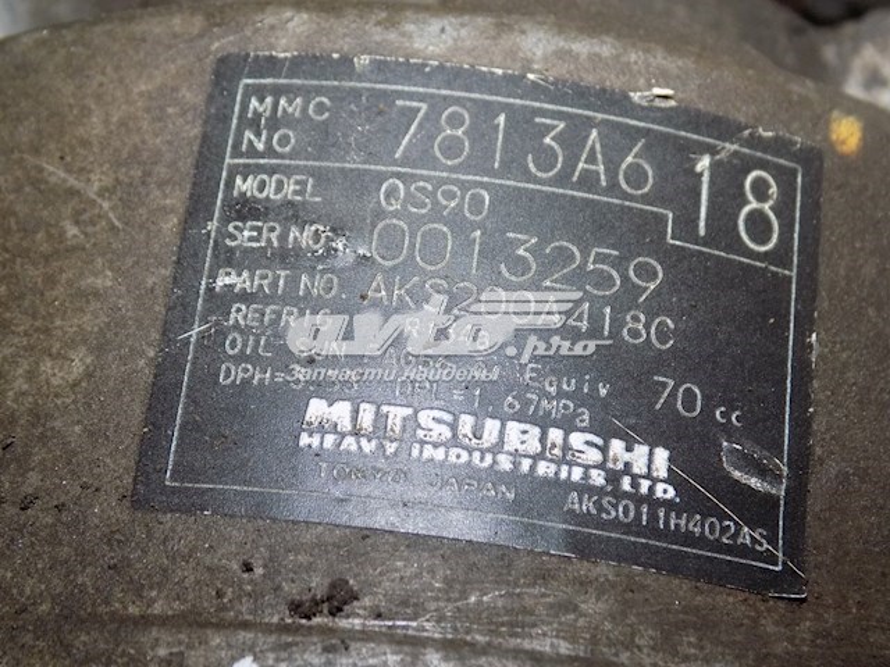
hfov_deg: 27.8
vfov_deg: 21.0
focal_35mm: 70
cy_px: 334
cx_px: 445
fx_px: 1800
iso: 200
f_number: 4.2
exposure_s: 1/30
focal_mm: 12.5
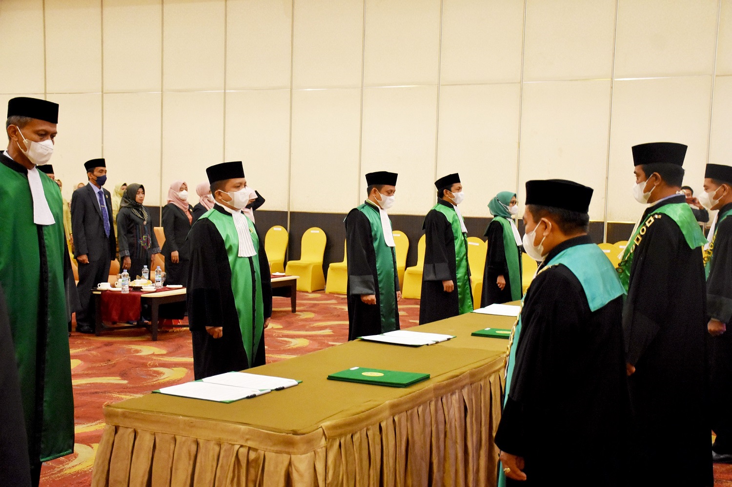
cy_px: 244
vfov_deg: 28.1
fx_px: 976
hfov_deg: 41.1
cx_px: 366
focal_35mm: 48
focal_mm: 32
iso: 3200
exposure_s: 1/60
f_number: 4
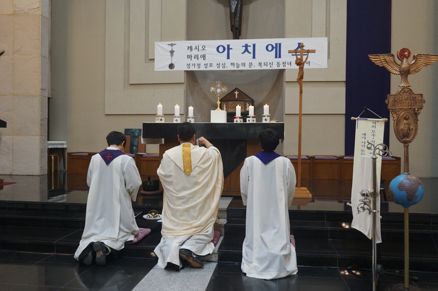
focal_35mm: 30
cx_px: 219
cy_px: 146
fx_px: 365
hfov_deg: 62.0
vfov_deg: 43.5
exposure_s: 1/160
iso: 1600
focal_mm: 20
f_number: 4
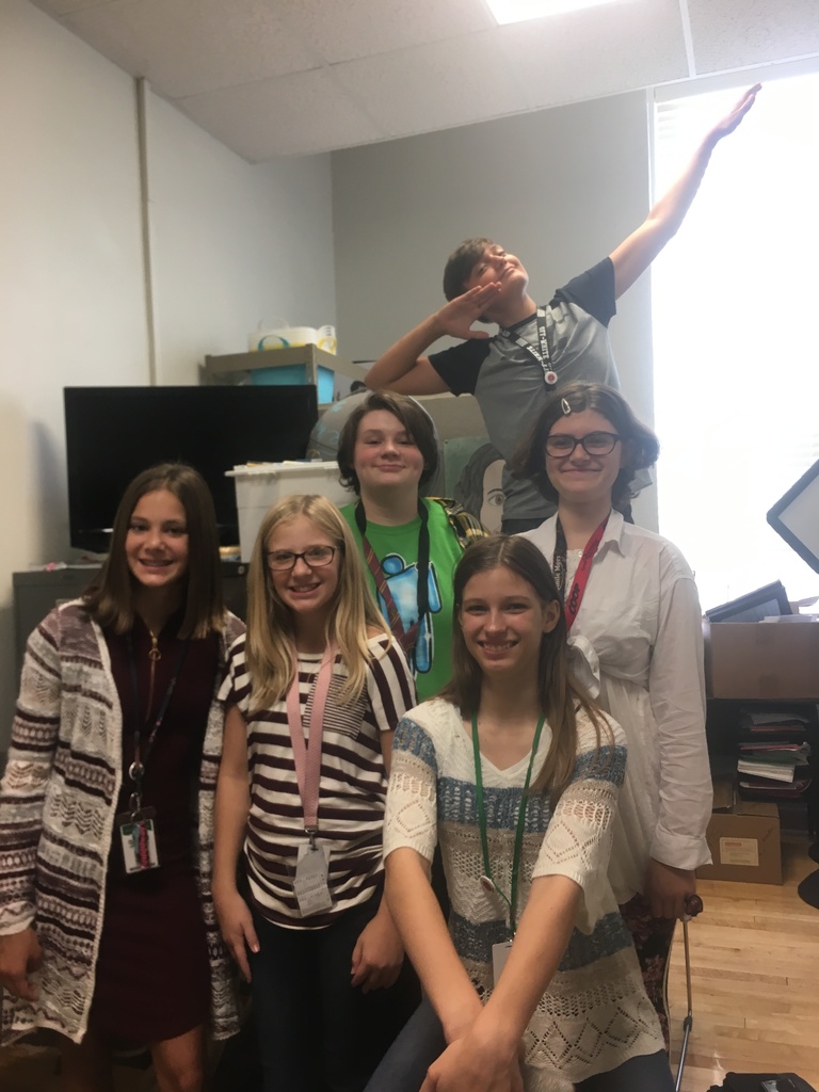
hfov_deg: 48.2
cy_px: 546
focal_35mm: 29
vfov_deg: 61.7
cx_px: 410
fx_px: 915
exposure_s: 1/30
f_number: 2.2
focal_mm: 4.15
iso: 50
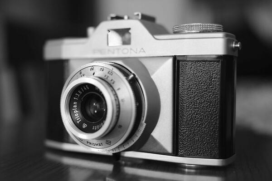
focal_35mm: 52
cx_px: 136
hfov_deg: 37.9
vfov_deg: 25.7
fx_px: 396
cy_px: 90
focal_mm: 35
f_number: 2
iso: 100
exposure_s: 1/2
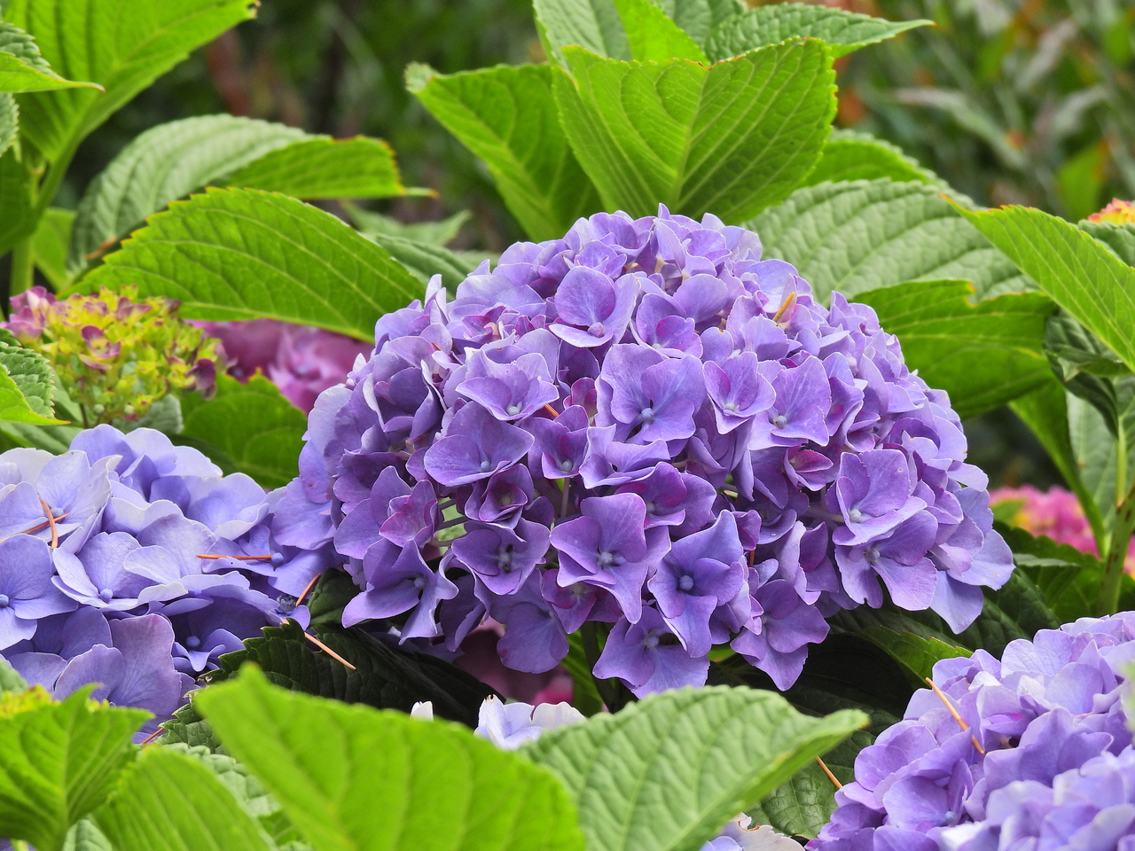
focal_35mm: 220
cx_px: 568
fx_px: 7213
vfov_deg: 6.8
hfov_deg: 9.0
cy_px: 426
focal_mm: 39.3
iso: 100
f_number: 4.5
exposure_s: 1/320
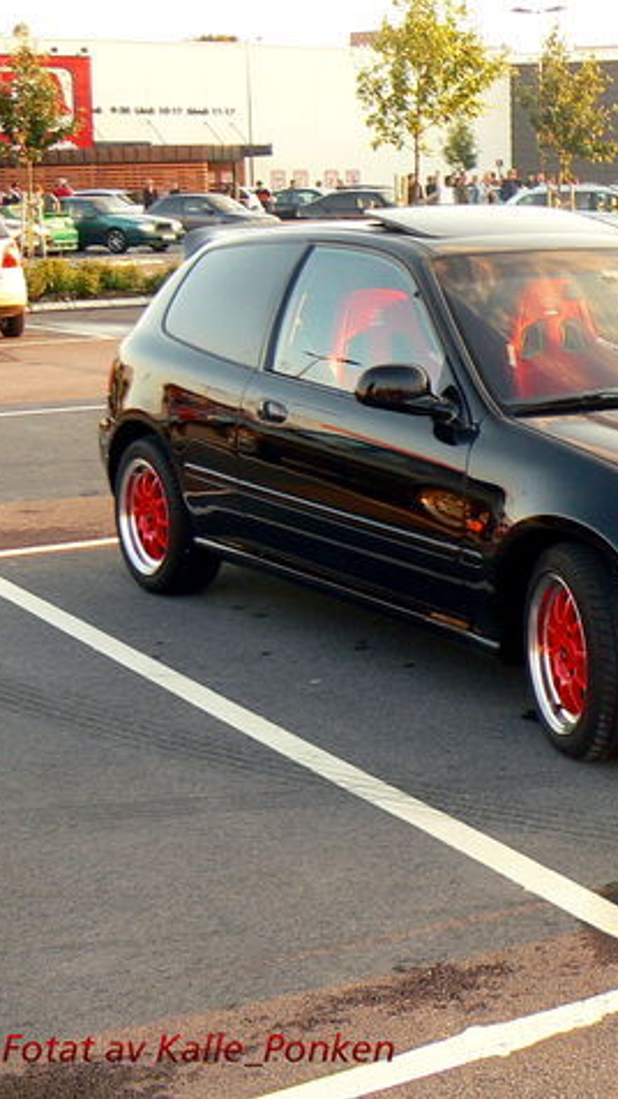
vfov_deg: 33.3
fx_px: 1834
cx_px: 724
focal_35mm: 63
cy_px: 550
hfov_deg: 18.2
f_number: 4
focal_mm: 6
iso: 80
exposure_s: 1/80
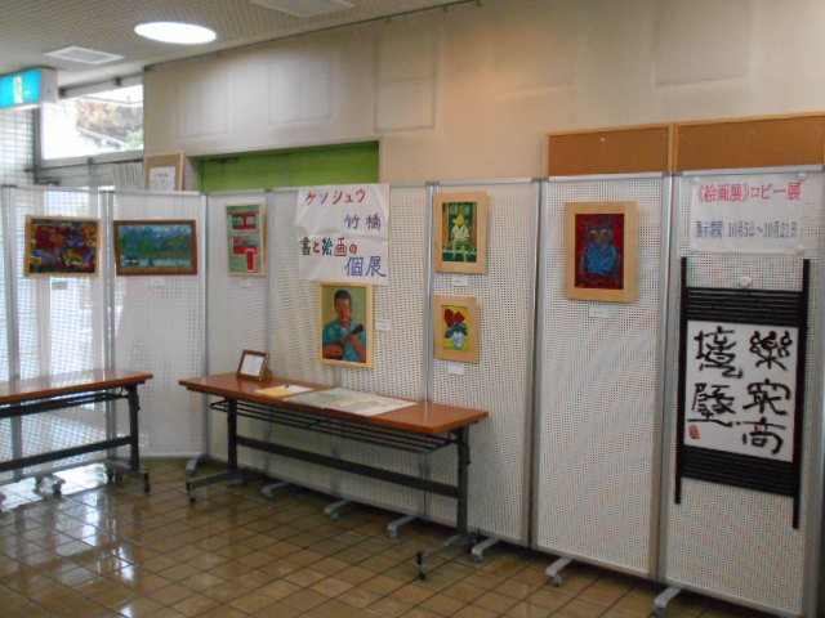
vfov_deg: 44.2
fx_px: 763
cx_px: 412
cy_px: 309
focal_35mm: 32
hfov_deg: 56.8
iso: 800
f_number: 3.6
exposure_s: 1/80
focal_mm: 5.8
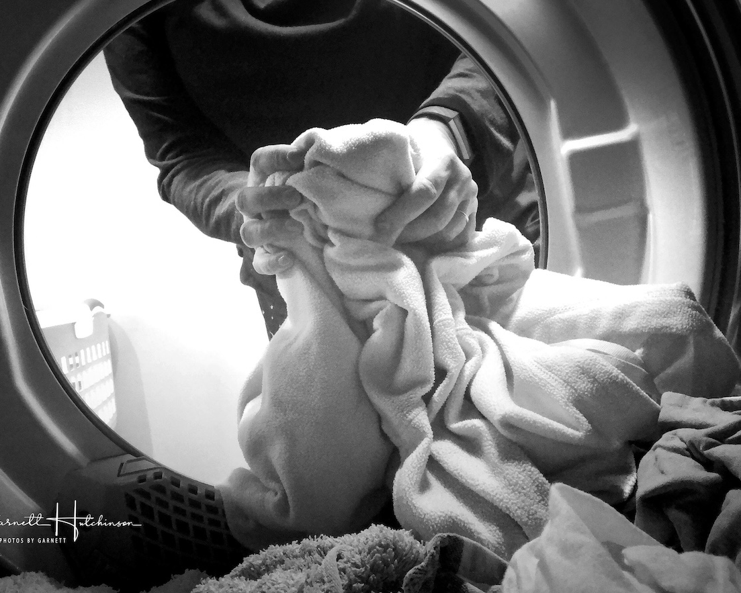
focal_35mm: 34
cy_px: 294
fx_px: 746
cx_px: 342
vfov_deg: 43.4
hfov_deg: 52.8
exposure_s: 1/15
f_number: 2.2
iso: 640
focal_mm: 2.87
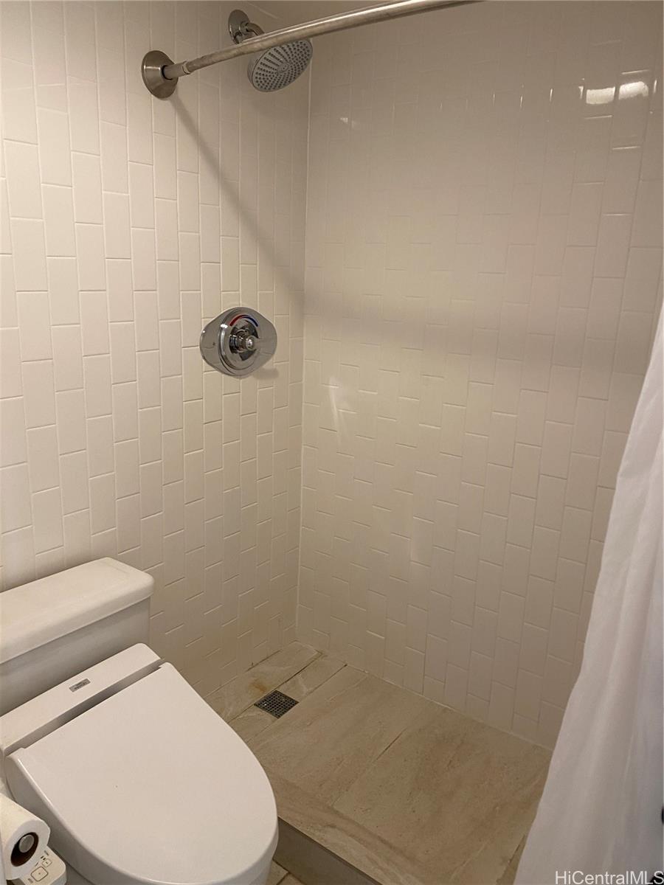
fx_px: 665
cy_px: 442
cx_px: 332
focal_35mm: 26
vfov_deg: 67.3
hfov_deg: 53.1
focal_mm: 4.25
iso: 160
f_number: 1.8
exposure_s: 1/60
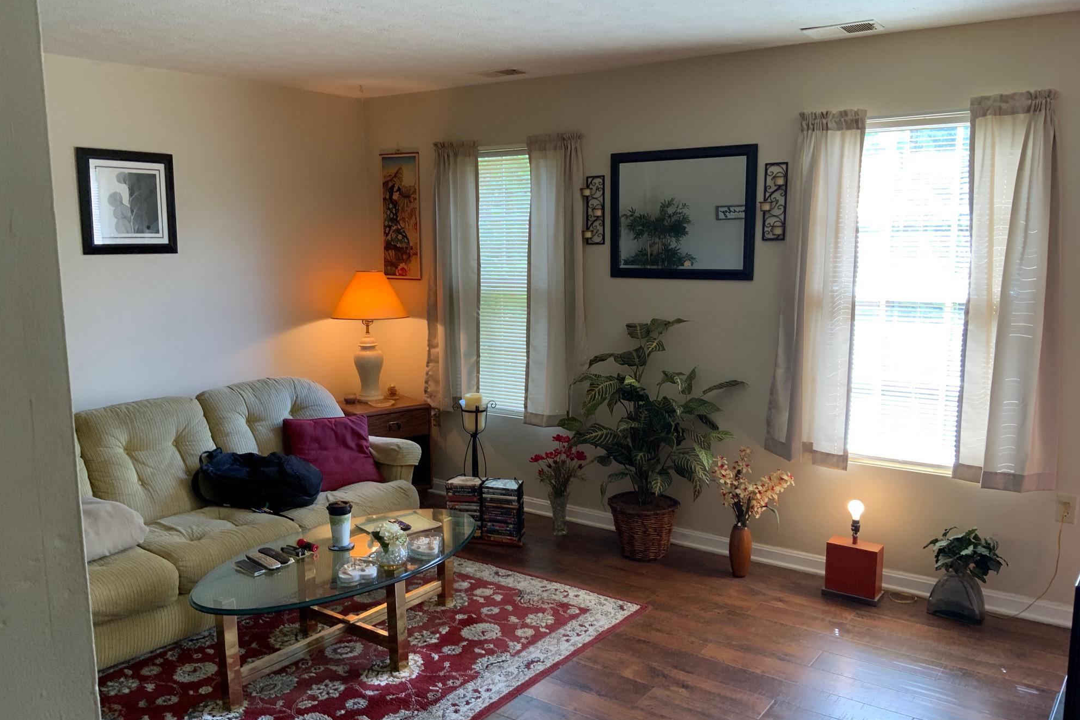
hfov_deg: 60.3
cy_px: 384
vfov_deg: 42.3
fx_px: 930
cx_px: 534
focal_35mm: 31
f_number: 1.8
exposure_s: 1/60
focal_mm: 3
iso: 50
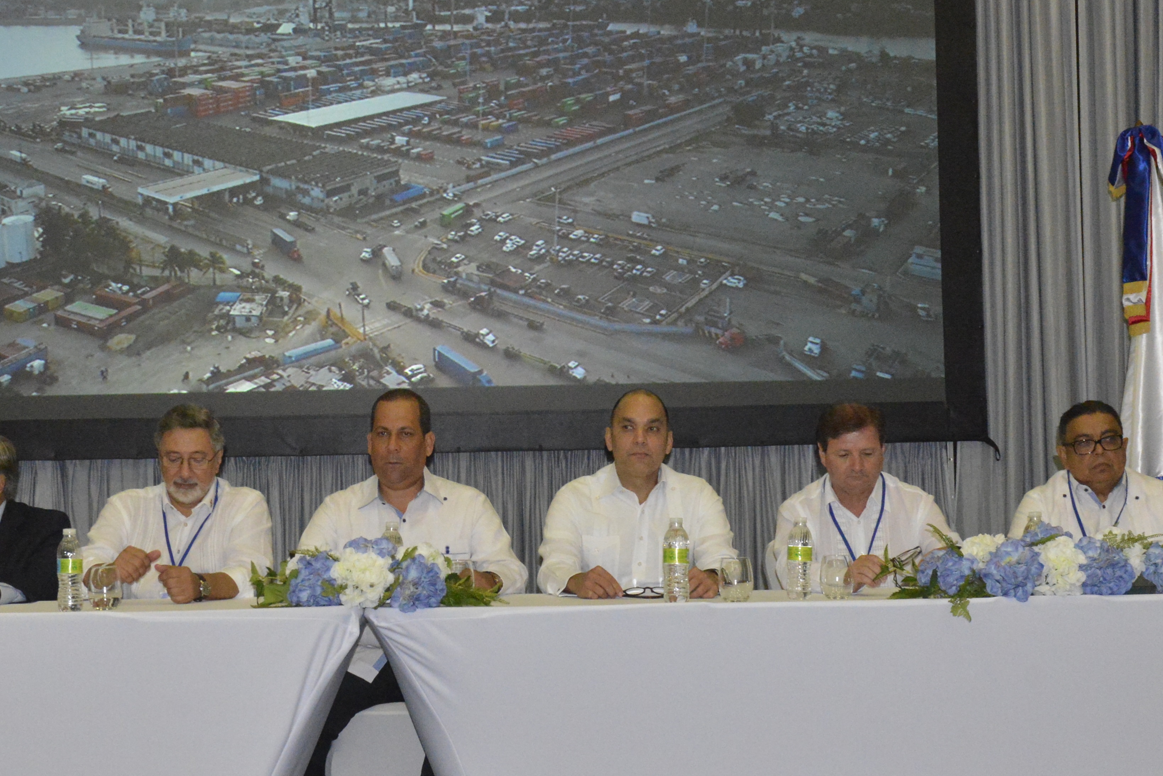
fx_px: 2036
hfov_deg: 31.7
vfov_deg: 21.6
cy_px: 434
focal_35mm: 63
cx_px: 421
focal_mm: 28
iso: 6400
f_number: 8
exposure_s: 1/100
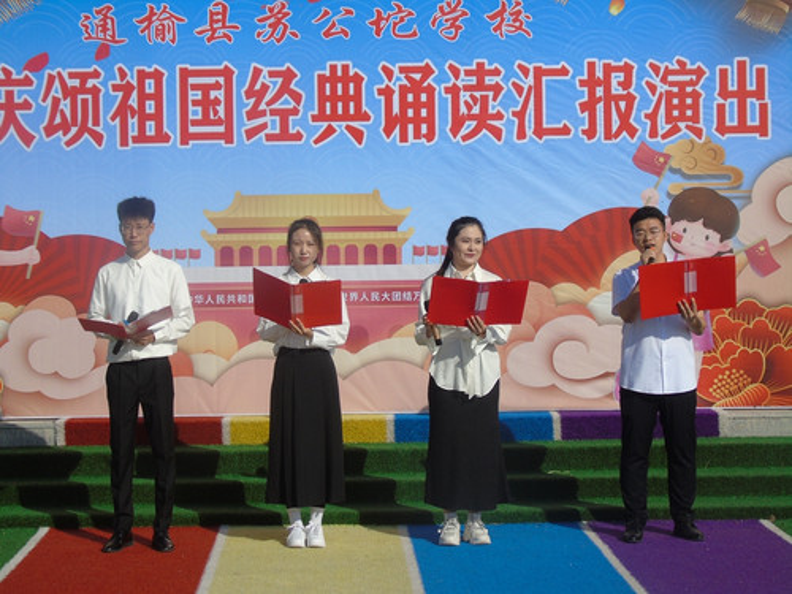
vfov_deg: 18.0
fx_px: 1876
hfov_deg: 23.8
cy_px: 297
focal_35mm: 82
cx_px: 396
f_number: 4.1
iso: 80
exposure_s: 1/1000
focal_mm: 15
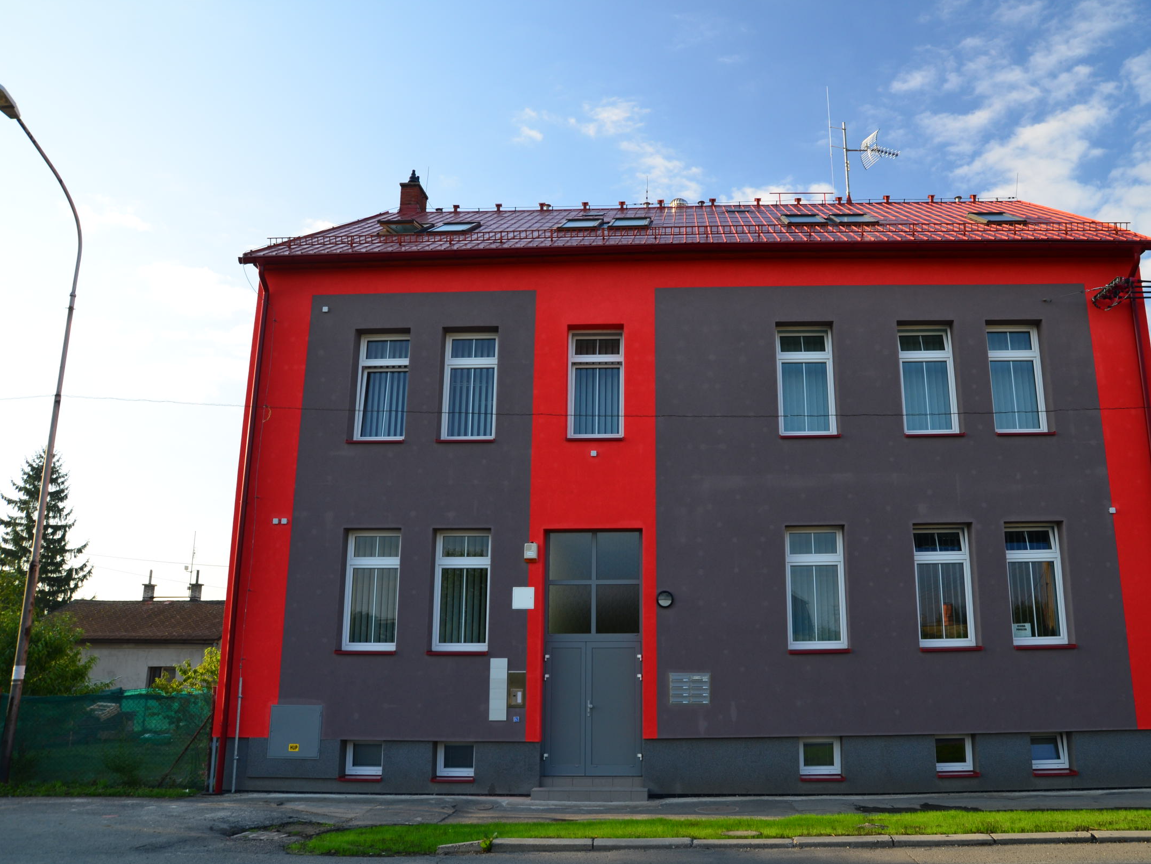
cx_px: 661
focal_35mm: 53
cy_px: 432
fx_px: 1762
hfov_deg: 36.1
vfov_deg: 27.5
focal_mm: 32
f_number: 7.1
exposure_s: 1/80
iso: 200
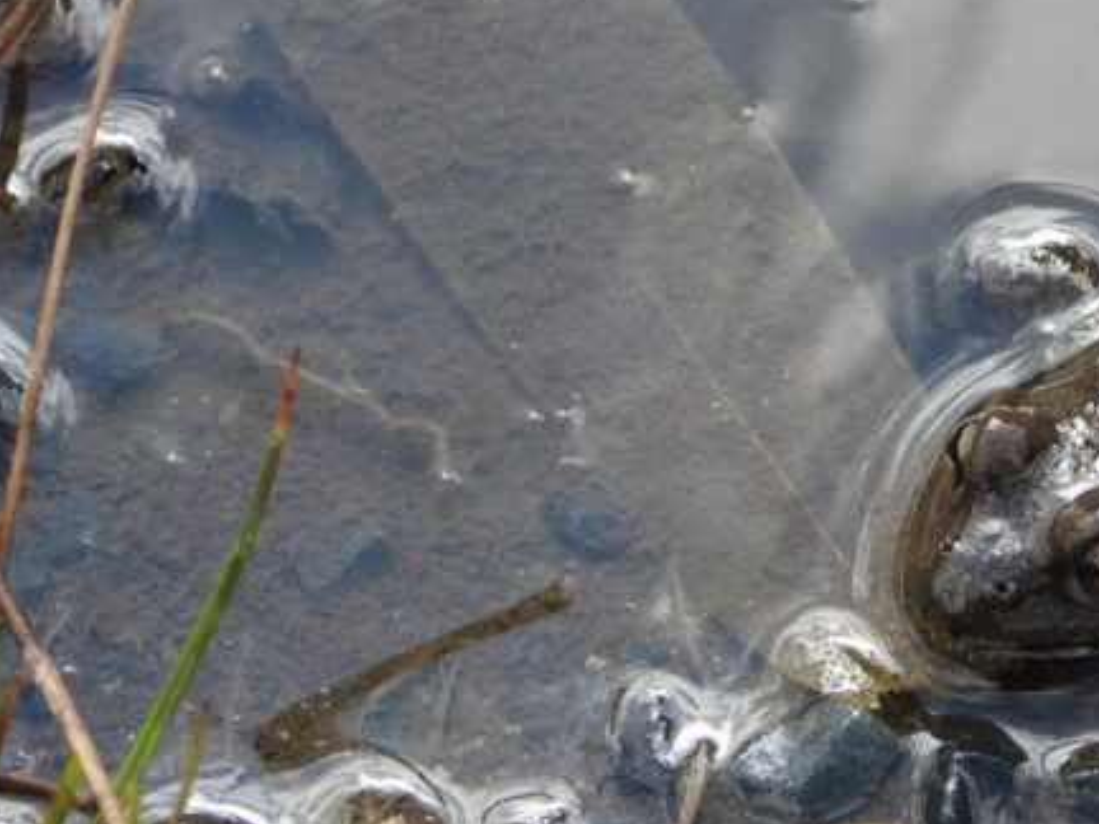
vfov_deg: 4.3
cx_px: 1236
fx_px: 10921
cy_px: 308
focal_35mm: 344
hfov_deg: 5.7
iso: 100
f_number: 4
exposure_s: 1/200
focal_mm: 26.1
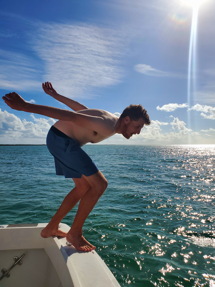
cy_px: 144
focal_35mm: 26
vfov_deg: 67.3
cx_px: 108
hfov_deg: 53.1
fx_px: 215
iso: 50
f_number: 2.4
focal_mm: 4.3
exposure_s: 1/10000
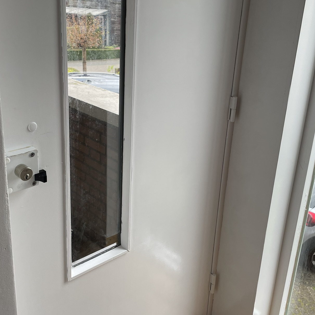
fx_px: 402
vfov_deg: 42.8
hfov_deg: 42.7
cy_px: 144
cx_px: 133
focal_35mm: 39
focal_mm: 4.2
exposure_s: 1/121
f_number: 1.6
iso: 40
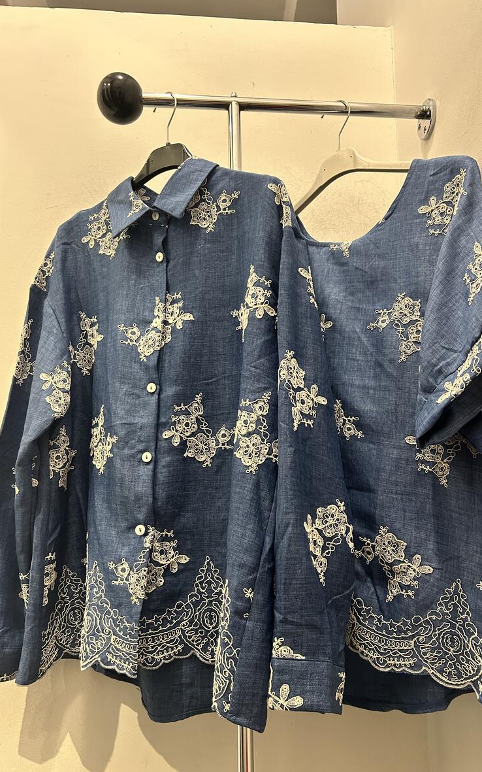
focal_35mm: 28
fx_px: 589
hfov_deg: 44.5
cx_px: 255
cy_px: 391
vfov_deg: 66.5
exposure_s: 1/50
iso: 250
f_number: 1.5
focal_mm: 5.7
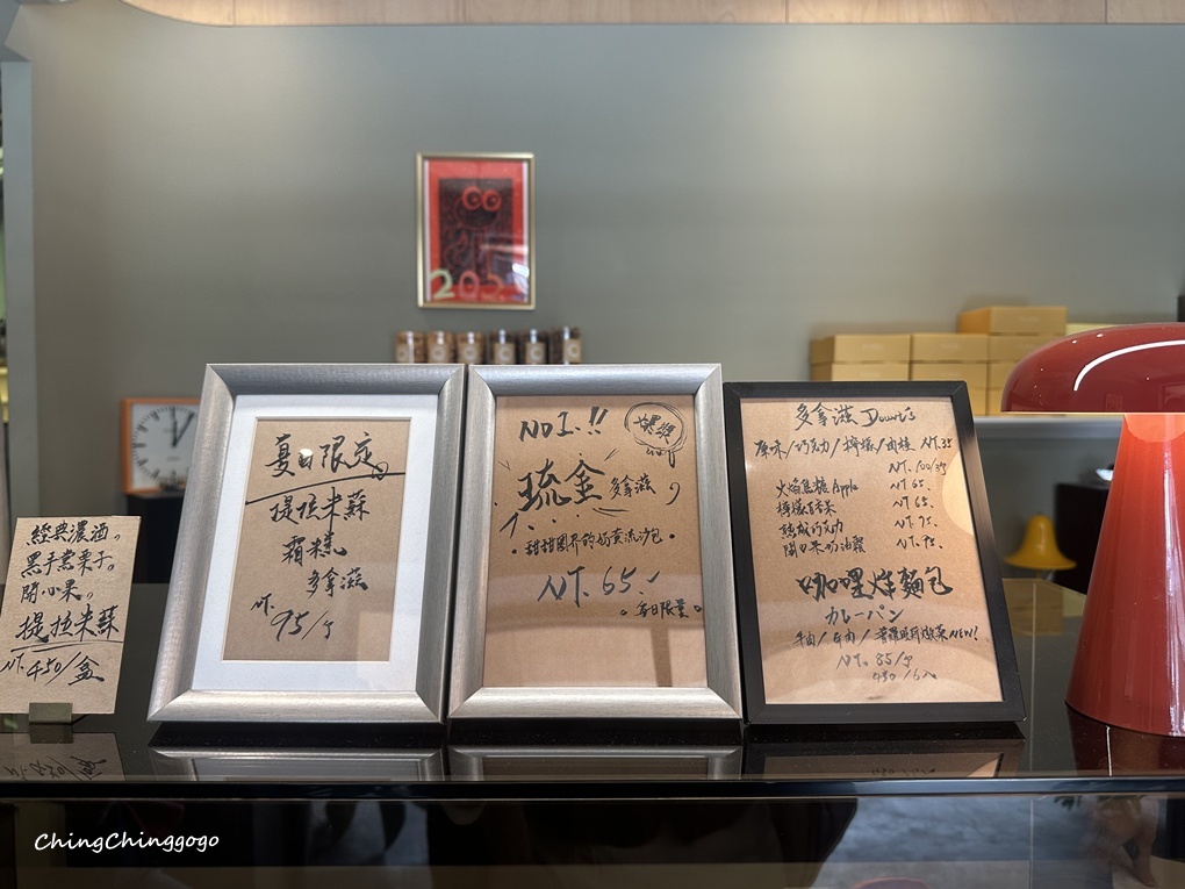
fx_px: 822
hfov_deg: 71.6
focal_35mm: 24
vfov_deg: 56.8
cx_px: 592
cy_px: 444
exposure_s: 1/120
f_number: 1.78
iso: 125
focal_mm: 6.86
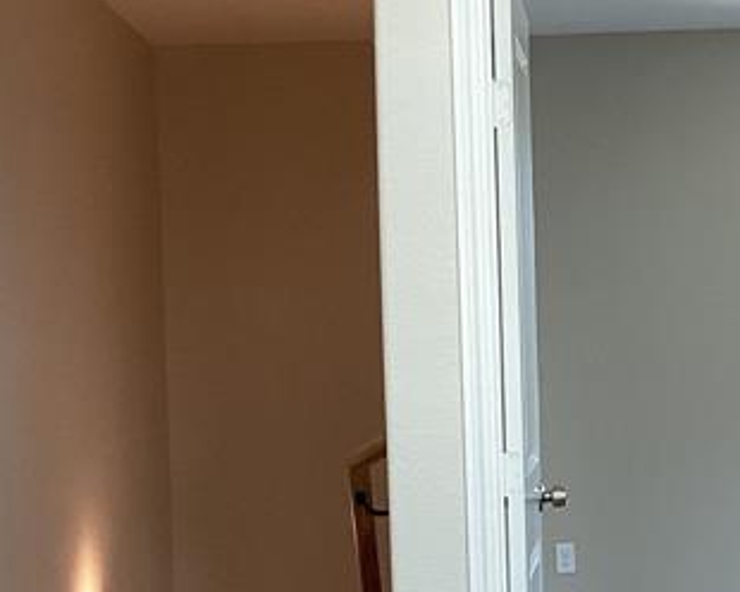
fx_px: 2190
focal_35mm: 100
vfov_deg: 15.3
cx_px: 456
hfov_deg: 19.1
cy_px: 439
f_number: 2.4
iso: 100
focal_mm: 3.3
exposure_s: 1/50
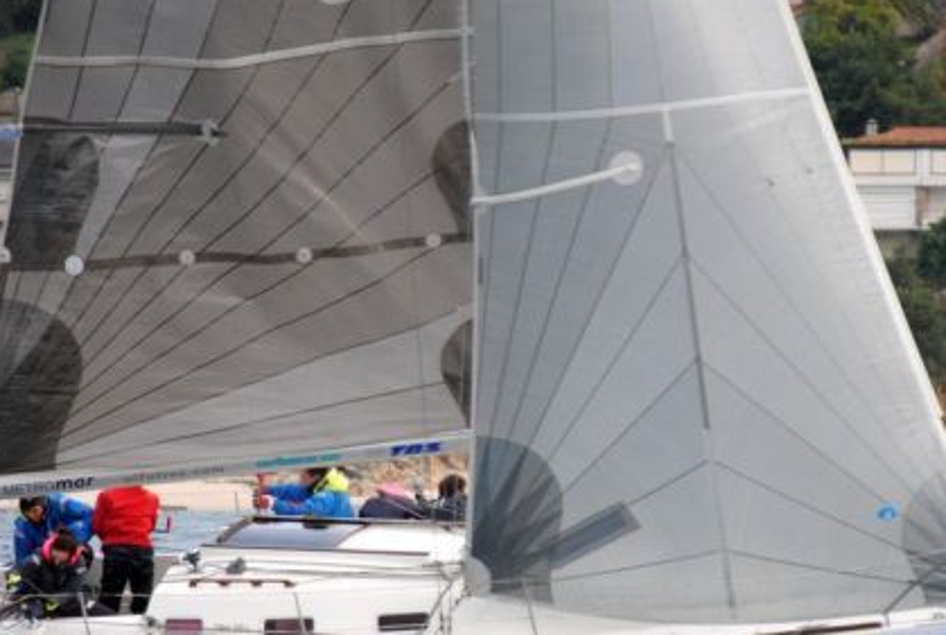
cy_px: 412
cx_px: 494
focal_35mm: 516
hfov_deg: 4.0
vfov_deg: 2.7
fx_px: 13583
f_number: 5.6
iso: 400
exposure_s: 1/320
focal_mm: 180
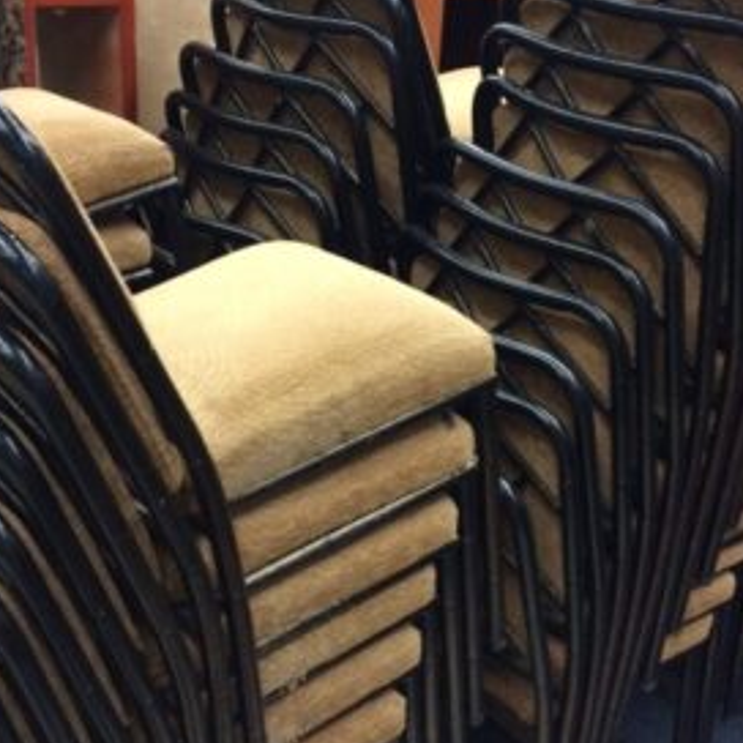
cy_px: 366
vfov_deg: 44.9
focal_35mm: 37
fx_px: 899
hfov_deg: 44.9
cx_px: 389
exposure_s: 1/30
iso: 125
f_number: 2.2
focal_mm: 4.12
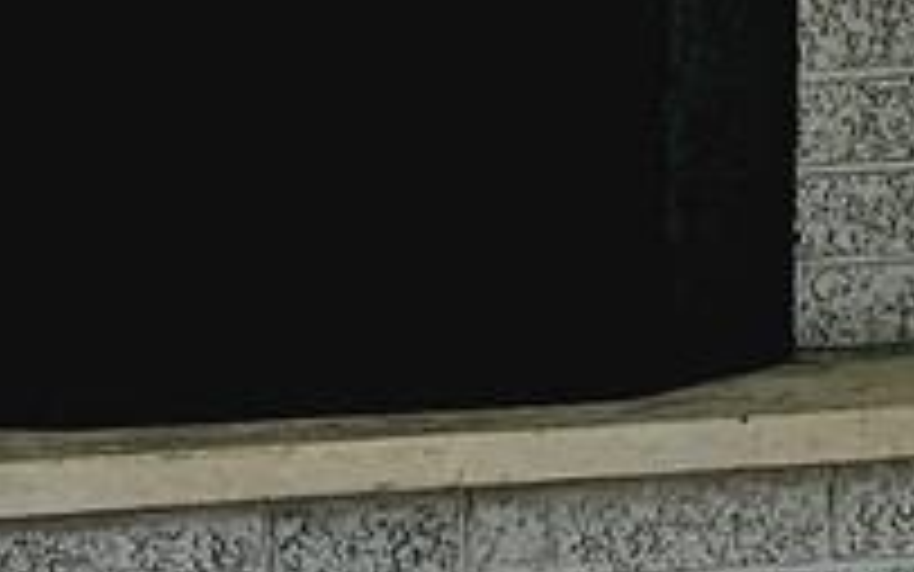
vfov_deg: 6.8
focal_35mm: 192
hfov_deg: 10.9
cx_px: 567
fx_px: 4784
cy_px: 351
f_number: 1.8
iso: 50
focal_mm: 5.4
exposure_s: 1/180
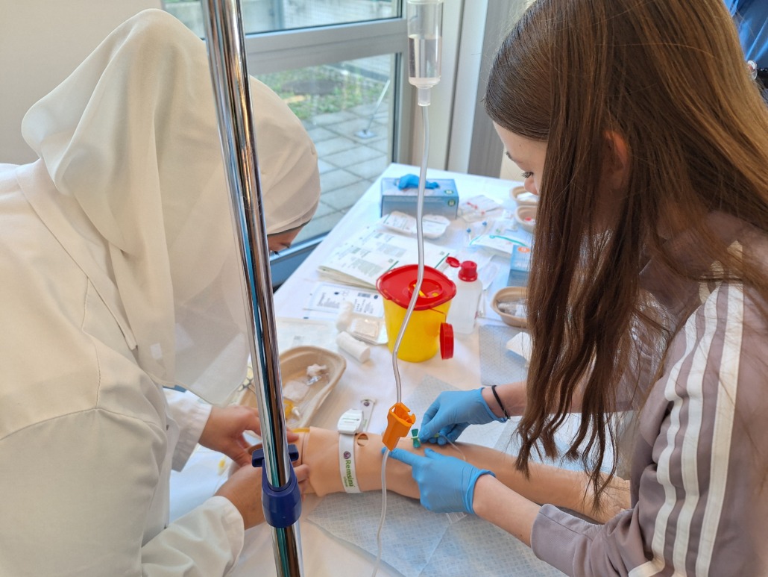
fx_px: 510
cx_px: 384
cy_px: 288
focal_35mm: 23
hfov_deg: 73.9
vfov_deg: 58.9
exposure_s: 1/100
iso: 64
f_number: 1.8
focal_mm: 5.54
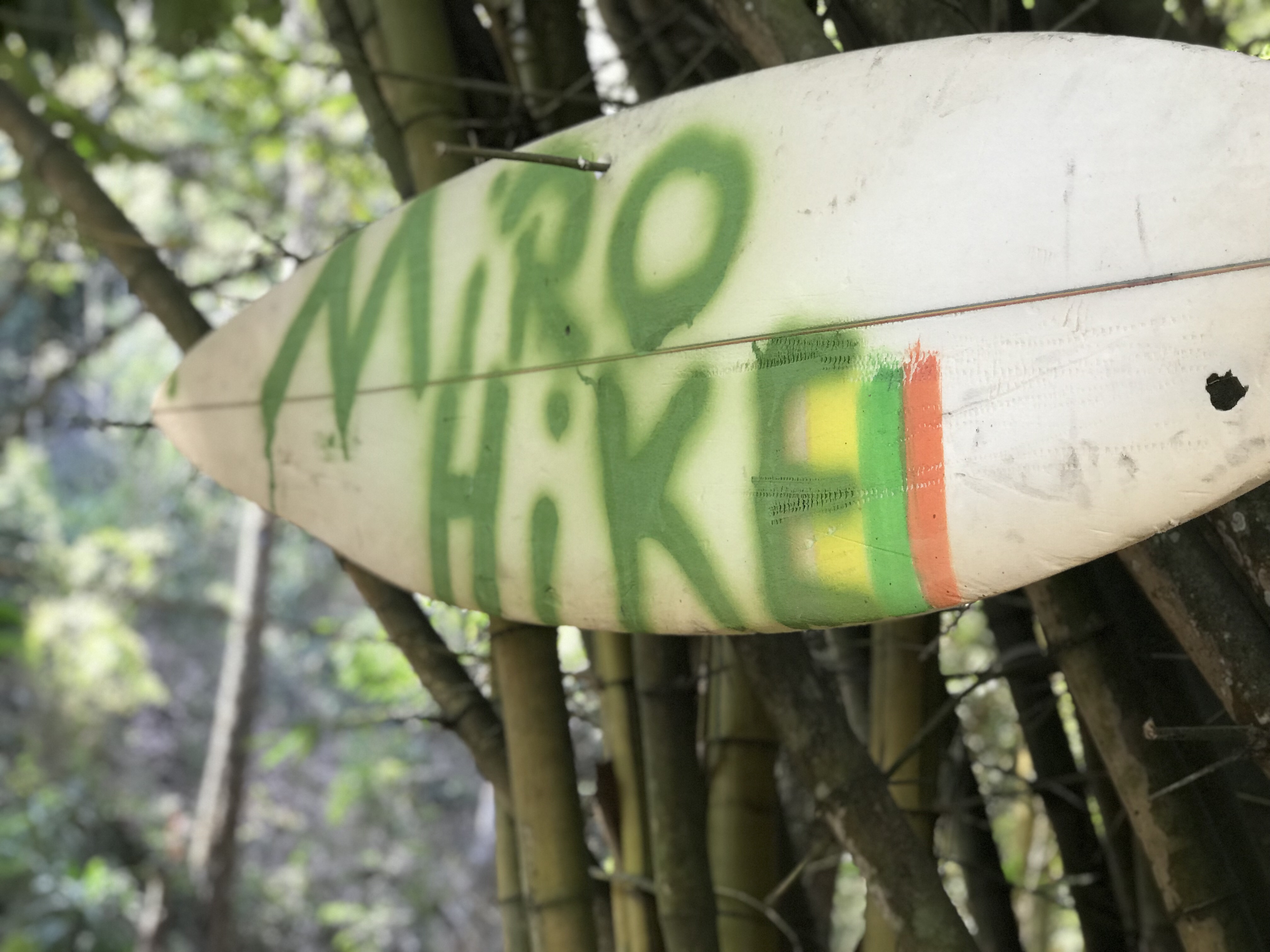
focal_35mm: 57
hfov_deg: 33.8
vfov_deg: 25.7
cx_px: 635
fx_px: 2091
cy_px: 476
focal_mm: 6.6
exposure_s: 1/93
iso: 80
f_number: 2.8
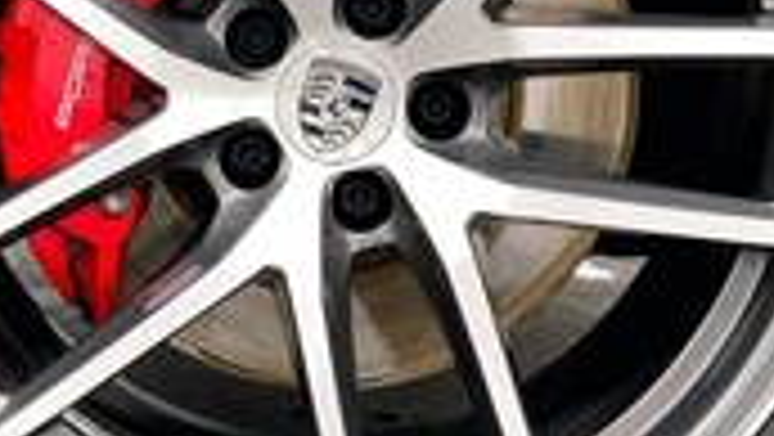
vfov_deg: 15.6
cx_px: 284
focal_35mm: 77
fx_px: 1581
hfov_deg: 27.4
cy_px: 106
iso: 64
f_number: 1.8
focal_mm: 3
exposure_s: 1/99
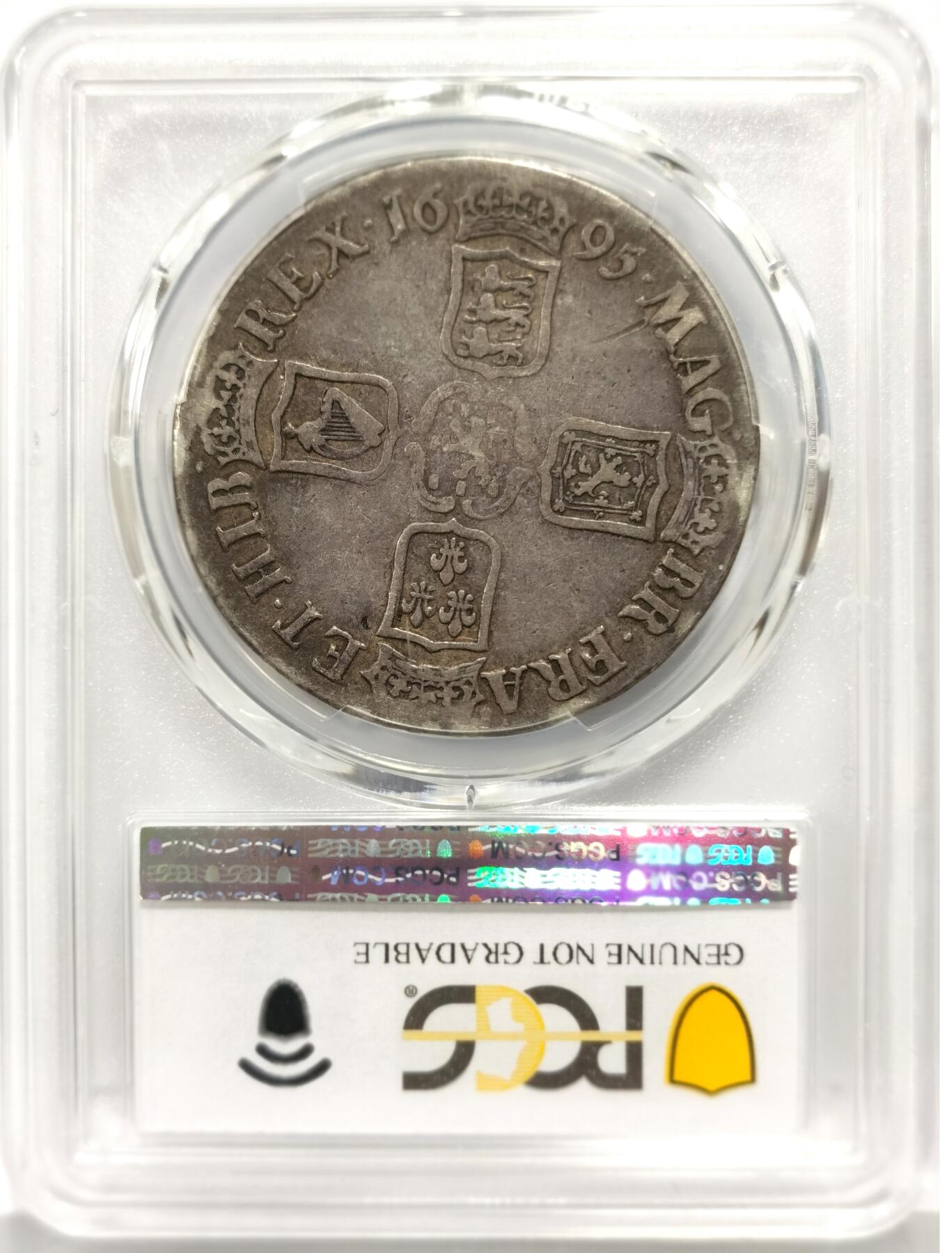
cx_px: 470
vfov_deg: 35.5
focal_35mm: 54
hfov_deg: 27.0
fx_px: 1955
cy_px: 626
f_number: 4
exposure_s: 1/100
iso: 160
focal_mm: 5.56
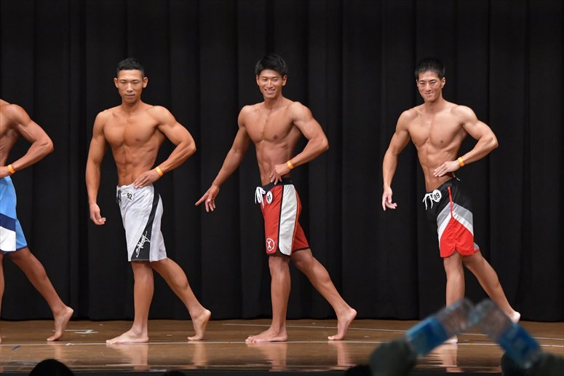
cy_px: 188
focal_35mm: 202
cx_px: 282
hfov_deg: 10.2
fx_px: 3163
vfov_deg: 6.8
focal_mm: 135
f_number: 5.6
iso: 6400
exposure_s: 1/400
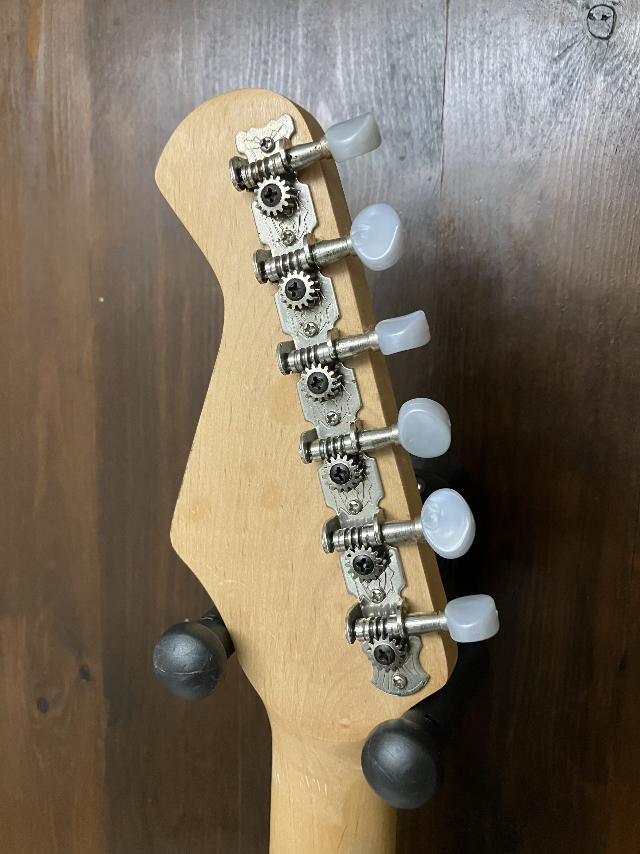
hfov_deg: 49.7
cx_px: 320
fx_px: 690
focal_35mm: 28
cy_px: 427
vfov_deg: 63.4
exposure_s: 1/60
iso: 320
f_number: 1.8
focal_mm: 3.99
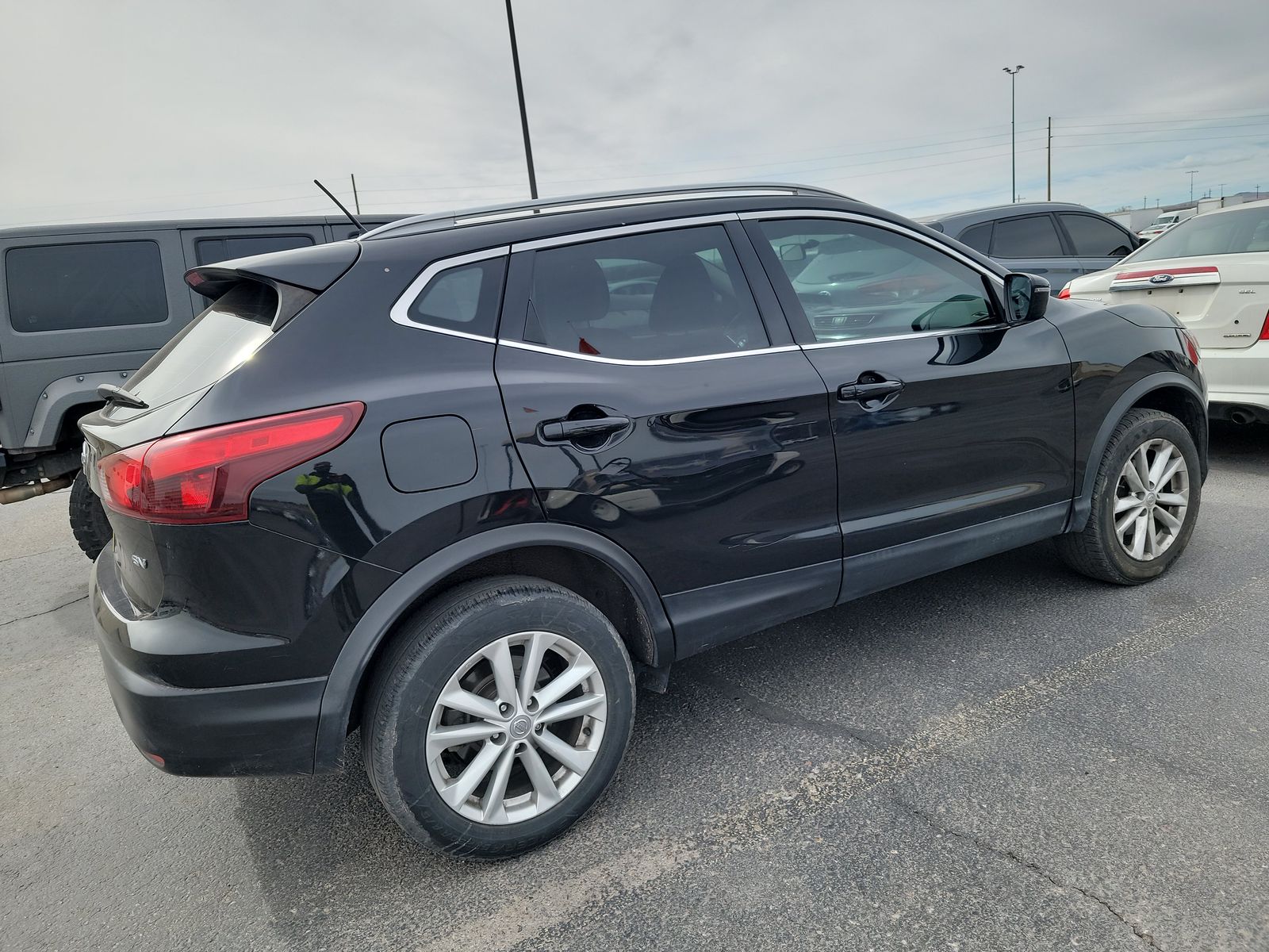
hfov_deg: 71.6
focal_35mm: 24
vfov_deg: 56.8
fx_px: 880
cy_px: 476
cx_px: 634
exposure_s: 1/566
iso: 50
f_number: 1.8
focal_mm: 6.7
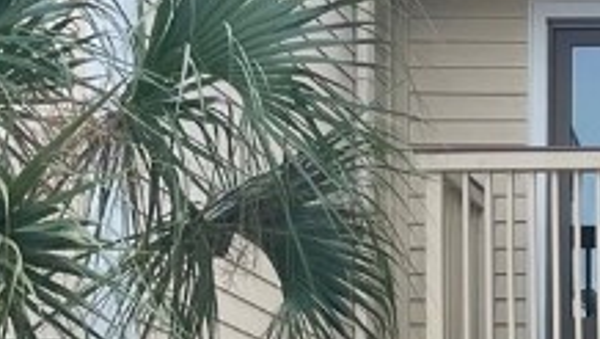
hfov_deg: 14.9
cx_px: 930
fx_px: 2118
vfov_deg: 8.7
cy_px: 672
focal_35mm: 133
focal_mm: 4.2
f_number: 1.6
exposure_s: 1/1595
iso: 32
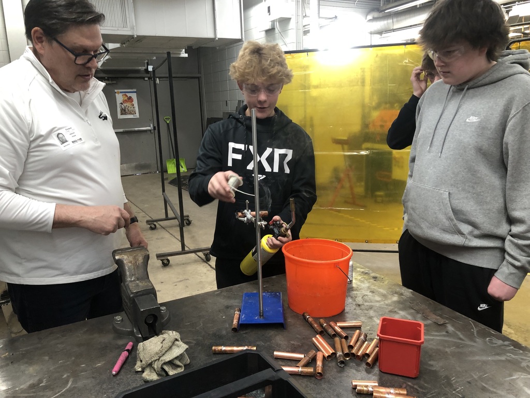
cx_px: 265
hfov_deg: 63.4
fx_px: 429
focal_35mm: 28
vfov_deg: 49.7
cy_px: 199
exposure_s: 1/15
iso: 40
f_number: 1.8
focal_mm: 3.99
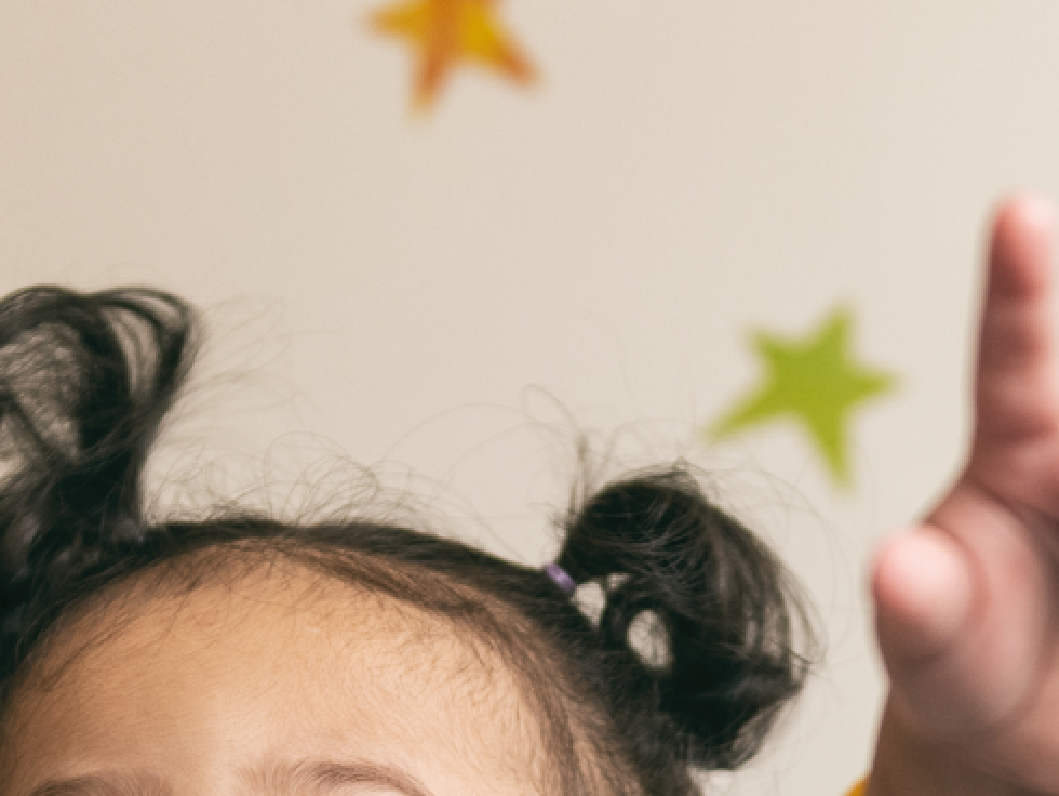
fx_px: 4561
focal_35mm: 149
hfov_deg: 13.2
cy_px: 910
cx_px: 594
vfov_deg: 9.8
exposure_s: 1/250
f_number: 2.8
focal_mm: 38
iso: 320
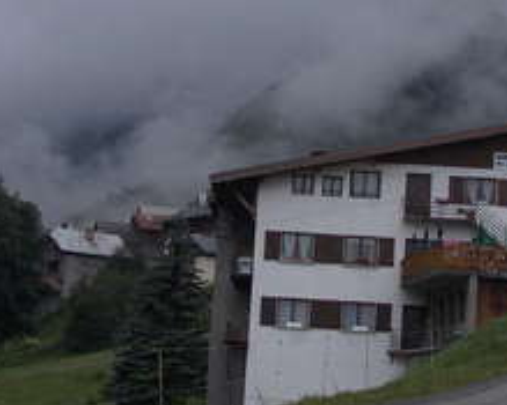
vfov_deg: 13.3
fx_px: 1725
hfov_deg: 16.7
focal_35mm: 115
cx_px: 310
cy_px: 74
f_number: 6.5
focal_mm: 6.1
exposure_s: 1/200
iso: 80
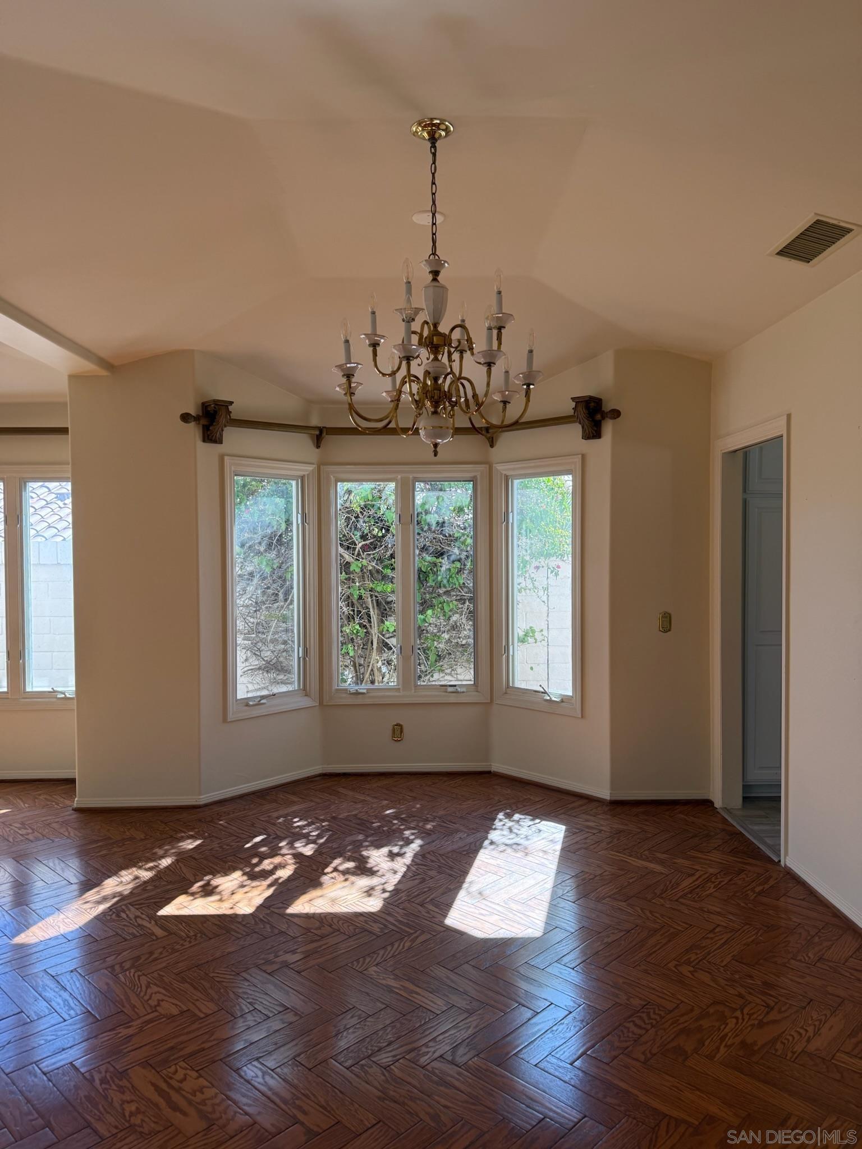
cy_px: 574
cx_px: 431
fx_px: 797
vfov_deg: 71.6
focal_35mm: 24
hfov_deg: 56.8
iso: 100
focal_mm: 6.76
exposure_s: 1/395
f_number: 1.78
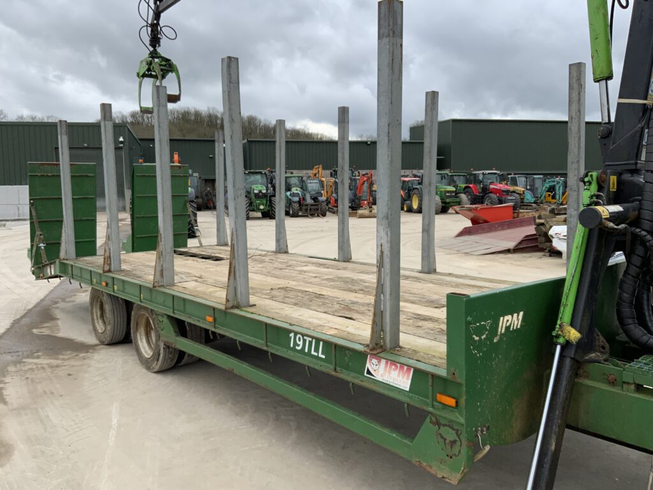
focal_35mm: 29
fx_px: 547
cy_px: 245
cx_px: 326
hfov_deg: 61.7
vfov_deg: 48.2
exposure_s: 1/580
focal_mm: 3
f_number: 1.8
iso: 16
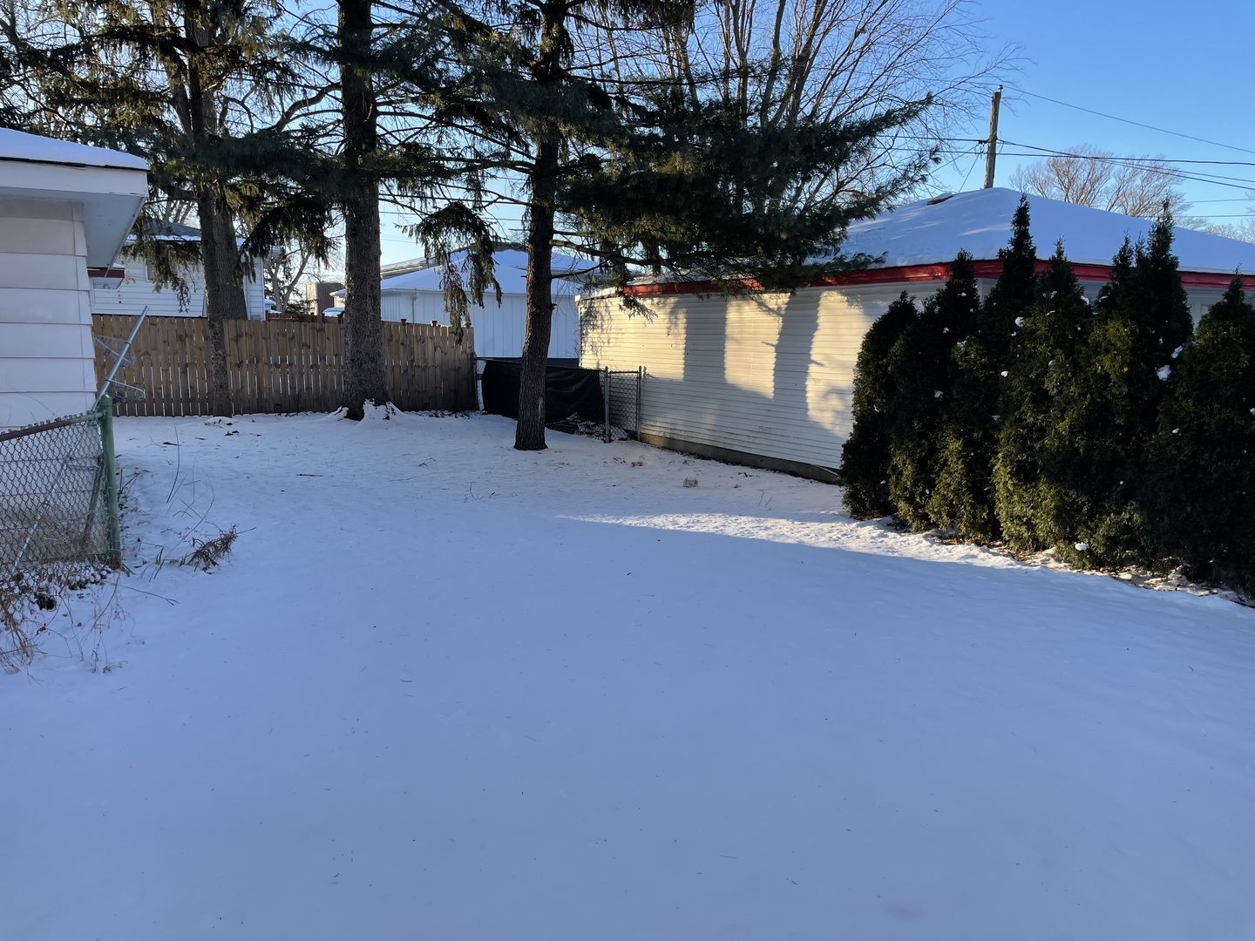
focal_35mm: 26
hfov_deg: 67.3
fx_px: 943
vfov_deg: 53.1
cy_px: 470
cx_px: 628
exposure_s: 1/801
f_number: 1.6
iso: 32
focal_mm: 4.2
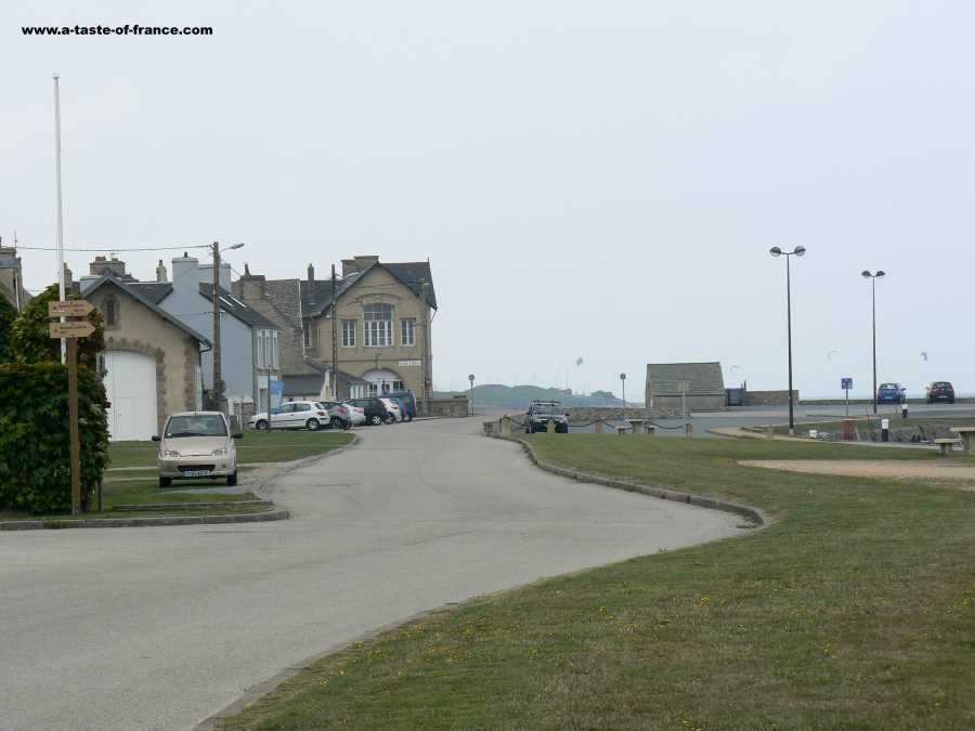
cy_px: 366
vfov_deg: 10.1
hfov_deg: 13.4
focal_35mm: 147
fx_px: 4140
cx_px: 488
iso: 80
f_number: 5.6
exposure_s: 1/400
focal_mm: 24.6
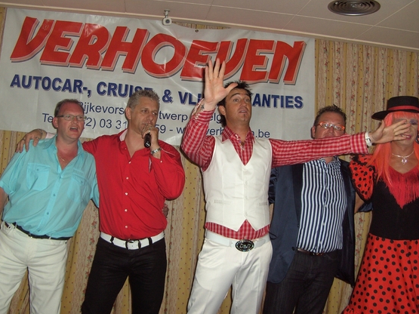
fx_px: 484
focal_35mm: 40
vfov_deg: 35.9
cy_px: 155
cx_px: 200
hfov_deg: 46.8
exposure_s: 1/50
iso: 100
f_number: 2.8
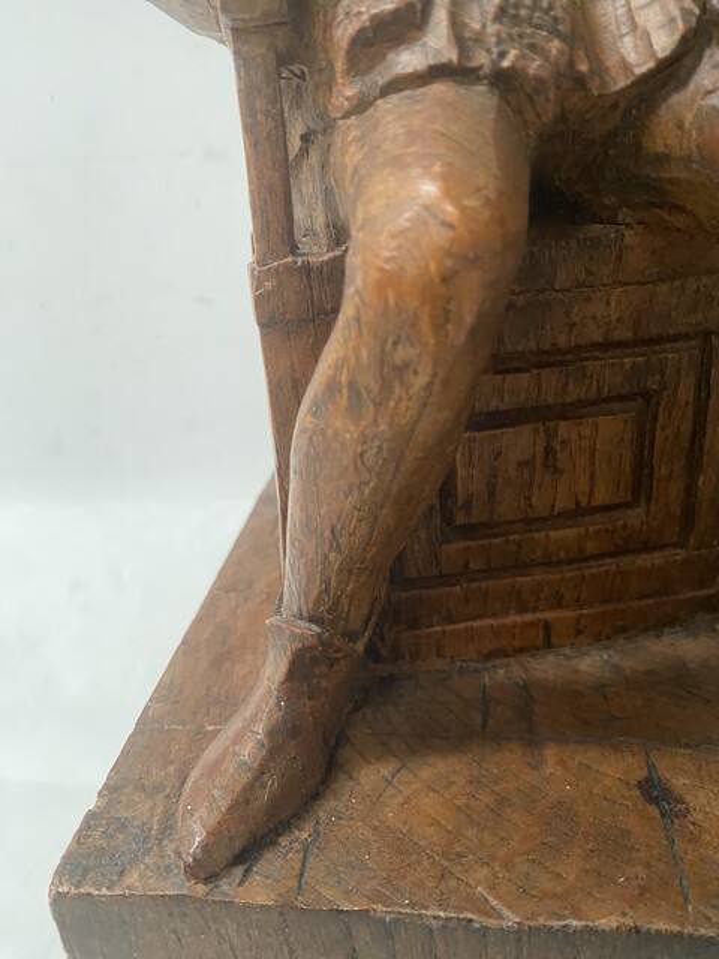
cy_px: 480
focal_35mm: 26
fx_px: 720
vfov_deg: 67.3
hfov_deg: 53.1
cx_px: 360
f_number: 1.8
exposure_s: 1/40
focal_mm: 4.25
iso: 500
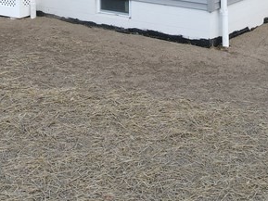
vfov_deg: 15.7
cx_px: 191
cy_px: -119
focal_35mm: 85
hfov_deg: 22.8
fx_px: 658
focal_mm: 4.5
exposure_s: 1/100
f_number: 2.8
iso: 100
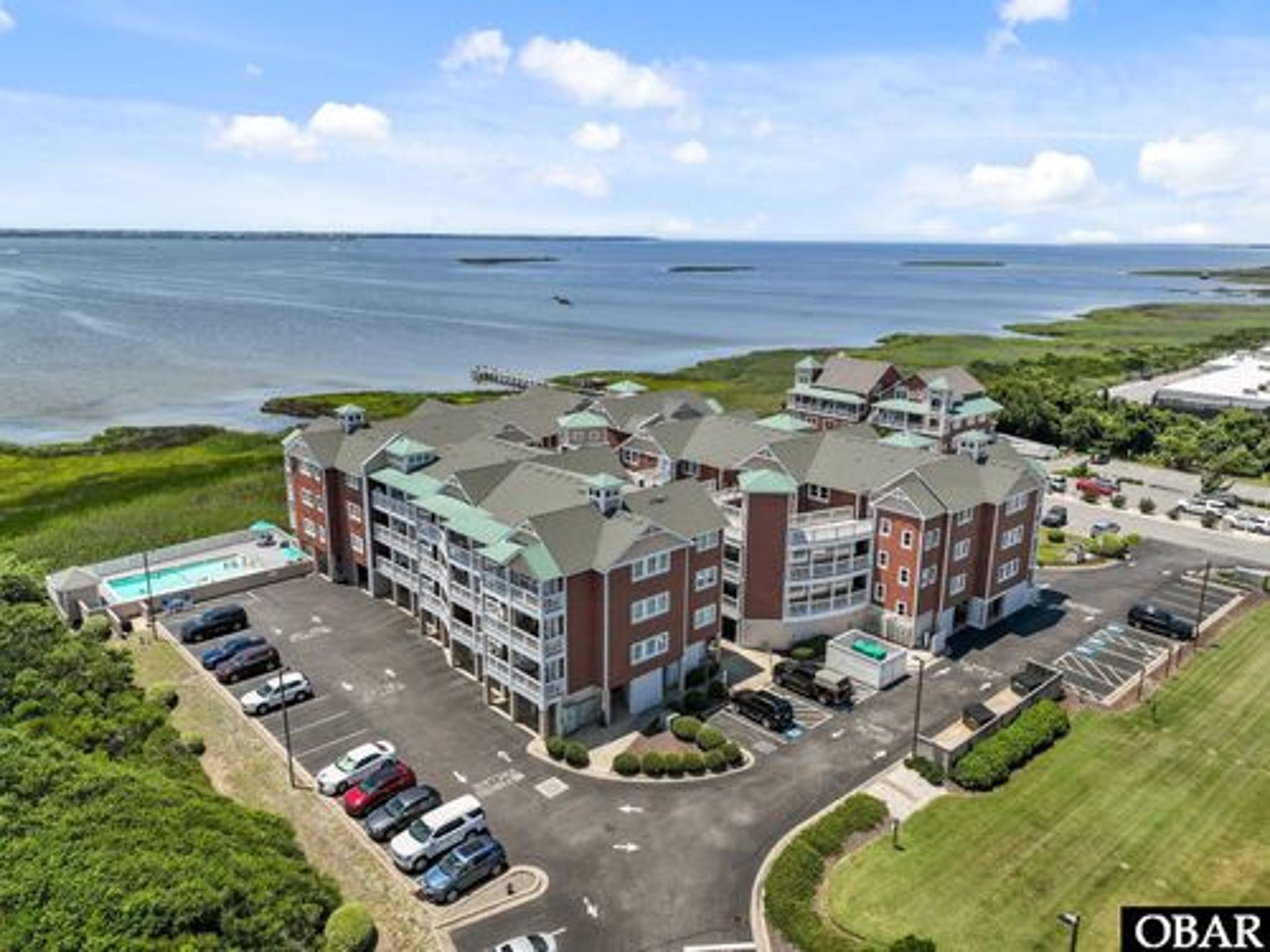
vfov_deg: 56.8
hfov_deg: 71.6
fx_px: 881
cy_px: 476
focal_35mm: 24
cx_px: 635
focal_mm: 12.29
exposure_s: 1/2000
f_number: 2.8
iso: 100
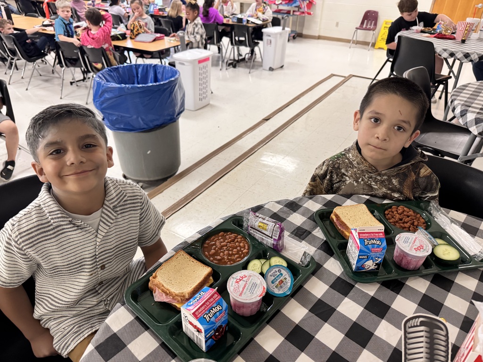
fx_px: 335
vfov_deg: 56.8
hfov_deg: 71.6
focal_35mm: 24
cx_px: 242
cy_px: 181
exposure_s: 1/60
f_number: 1.78
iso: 400
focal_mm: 6.76
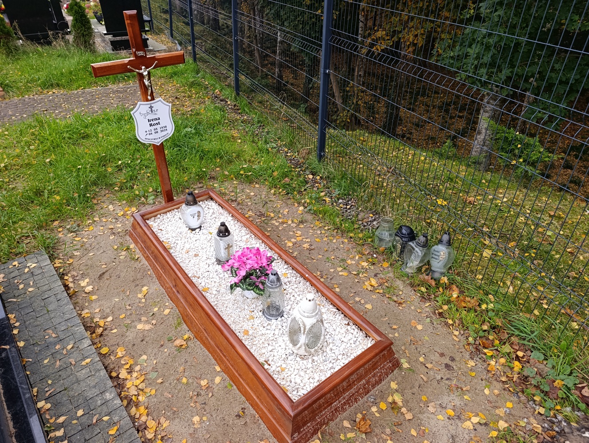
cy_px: 222
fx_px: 392
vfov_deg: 59.0
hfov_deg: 73.8
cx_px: 294
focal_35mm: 23
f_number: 1.6
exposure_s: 1/100
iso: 64
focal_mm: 6.14
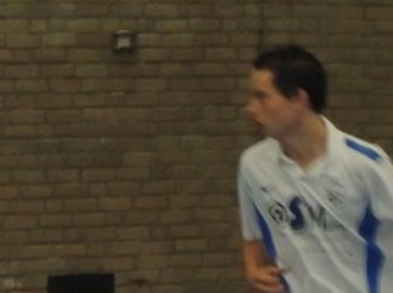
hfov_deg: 2.9
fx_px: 7606
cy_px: -53
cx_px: 663
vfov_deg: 2.2
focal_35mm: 671
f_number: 4.4
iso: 800
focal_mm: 27.6
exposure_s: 1/60
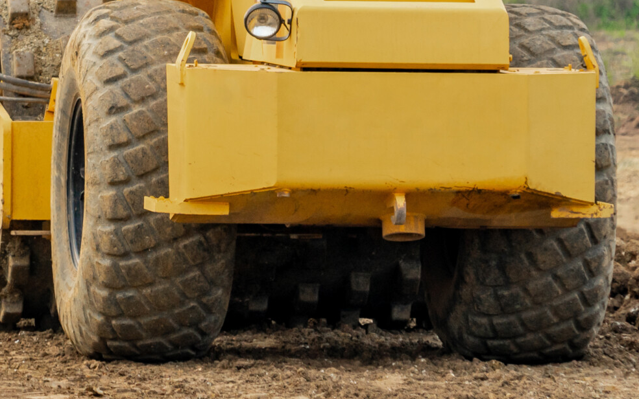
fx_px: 8813
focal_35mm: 506
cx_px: 58
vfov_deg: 2.6
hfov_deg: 4.1
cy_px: -73
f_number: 8
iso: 200
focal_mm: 191
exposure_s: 1/320
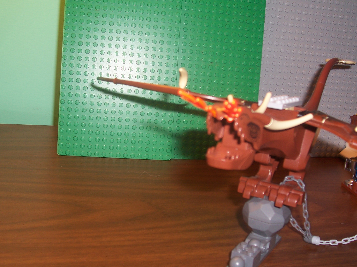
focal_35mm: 42
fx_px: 433
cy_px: 134
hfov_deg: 44.8
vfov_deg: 34.3
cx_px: 178
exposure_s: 1/60
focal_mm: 7
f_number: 3
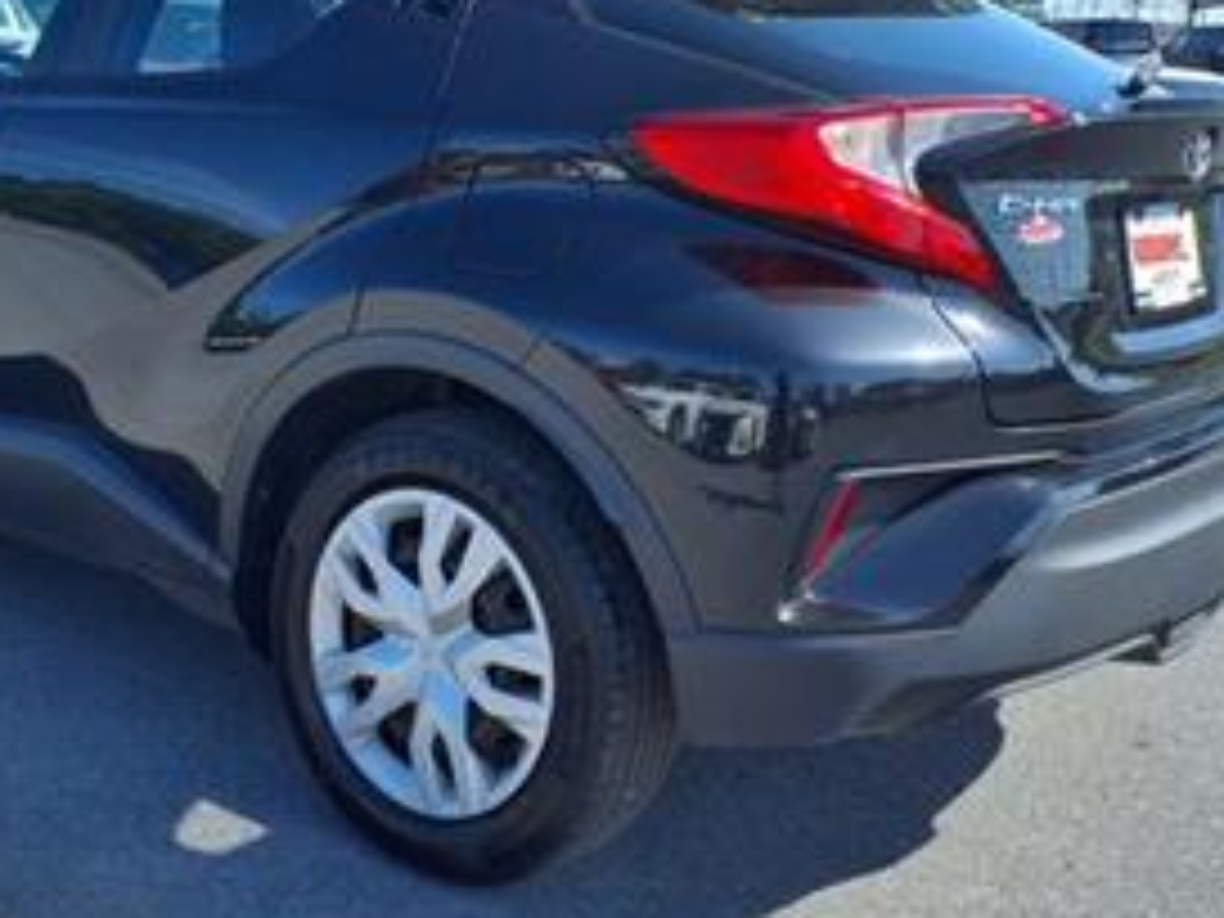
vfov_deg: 28.9
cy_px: 297
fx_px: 1768
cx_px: 436
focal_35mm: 50
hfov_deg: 37.9
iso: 40
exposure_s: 1/1250
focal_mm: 3.58
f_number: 1.9
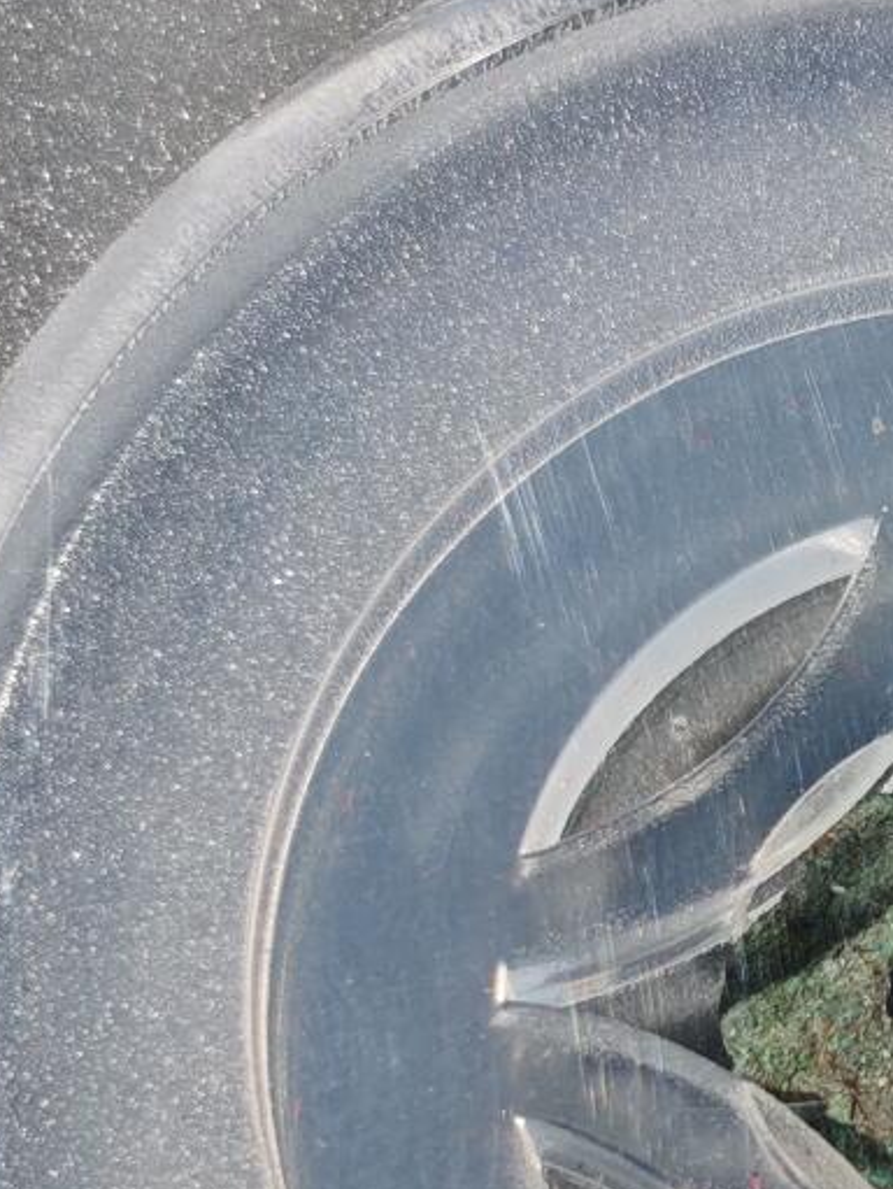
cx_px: 1128
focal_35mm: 176
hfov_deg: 8.3
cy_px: 691
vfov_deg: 11.2
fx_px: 6046
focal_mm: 5.85
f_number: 1.63
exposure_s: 1/125
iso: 50
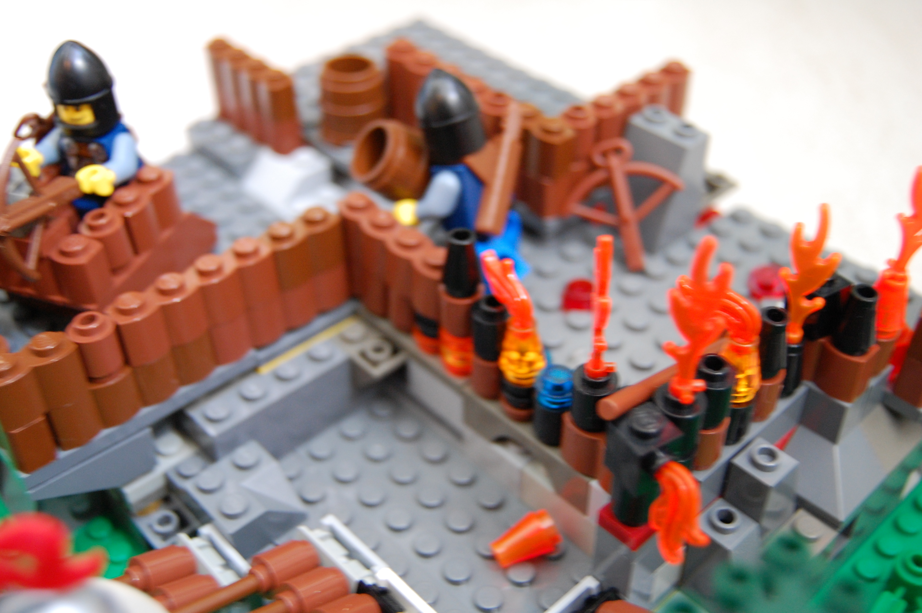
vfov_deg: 31.8
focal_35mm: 42
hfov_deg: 46.4
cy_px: 306
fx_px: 1075
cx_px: 461
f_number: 4.2
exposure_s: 1/13
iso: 800
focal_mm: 28
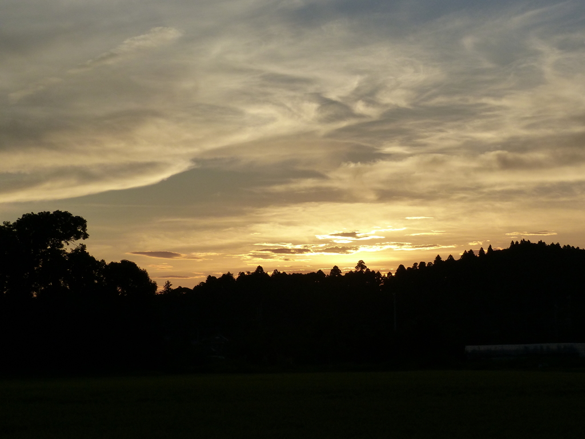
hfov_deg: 18.4
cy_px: 220
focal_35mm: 107
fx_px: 1808
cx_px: 292
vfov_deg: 13.8
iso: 250
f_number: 5
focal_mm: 19.2
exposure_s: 1/2000
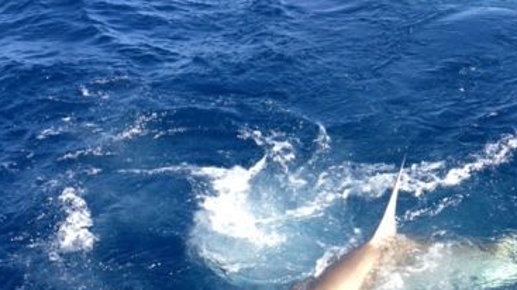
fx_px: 671
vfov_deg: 23.0
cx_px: 260
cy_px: 318
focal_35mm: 49
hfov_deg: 42.1
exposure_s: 1/723
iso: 64
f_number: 2.4
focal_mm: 4.13
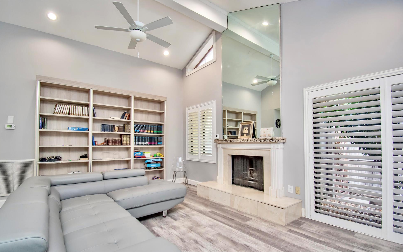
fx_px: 176
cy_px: 140
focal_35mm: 16
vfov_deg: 71.0
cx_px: 196
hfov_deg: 97.8
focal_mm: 10
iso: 800
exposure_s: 1/100
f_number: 5
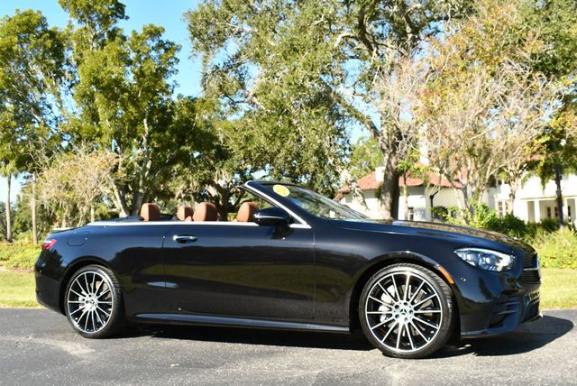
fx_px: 642
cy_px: 193
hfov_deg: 48.4
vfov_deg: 33.5
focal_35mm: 40
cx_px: 288
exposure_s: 1/250
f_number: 7.1
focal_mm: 20
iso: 200
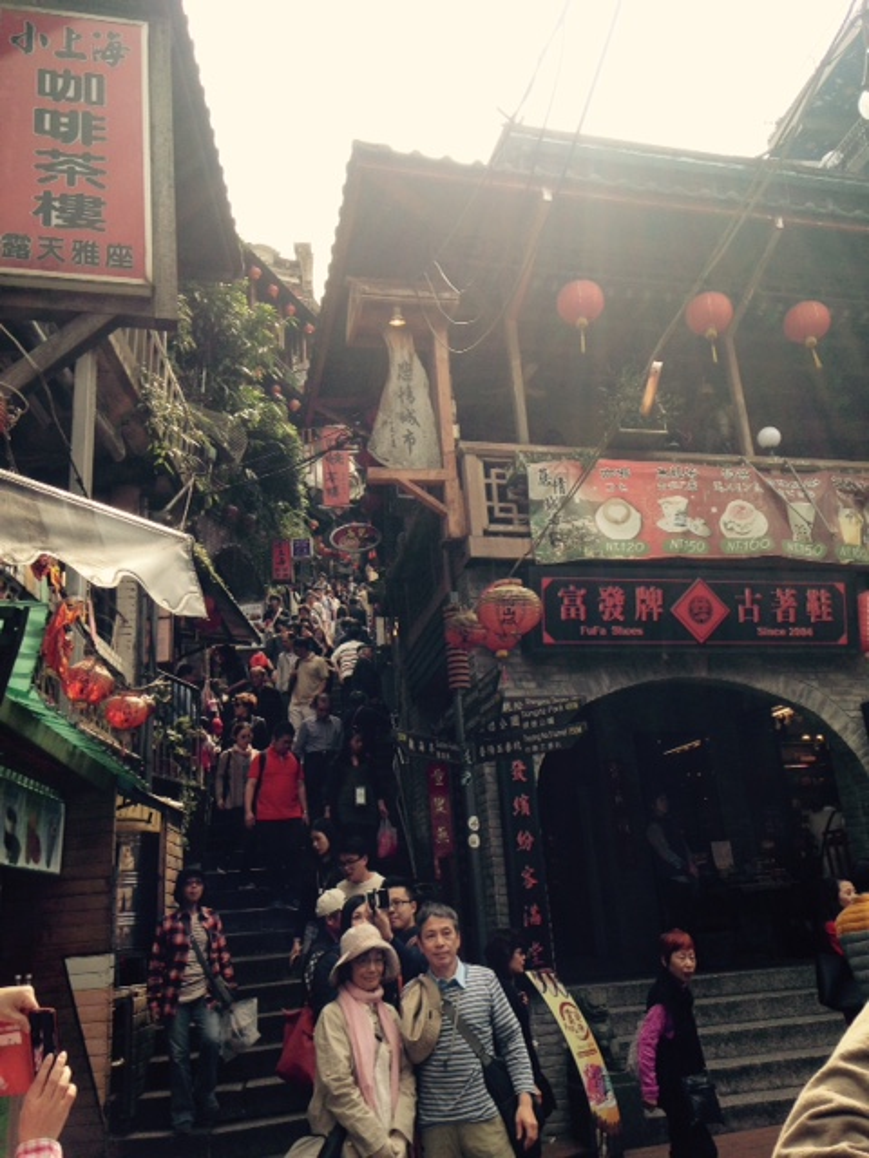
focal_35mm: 33
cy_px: 579
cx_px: 434
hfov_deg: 42.9
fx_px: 1105
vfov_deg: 55.4
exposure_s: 1/874
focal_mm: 4.12
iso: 50
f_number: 2.4
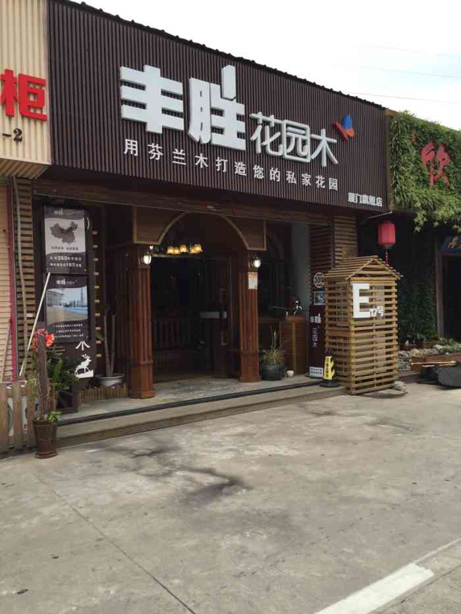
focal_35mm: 29
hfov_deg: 48.2
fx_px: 515
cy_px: 307
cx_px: 230
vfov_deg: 61.7
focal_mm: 4.15
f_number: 2.2
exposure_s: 1/399
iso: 32
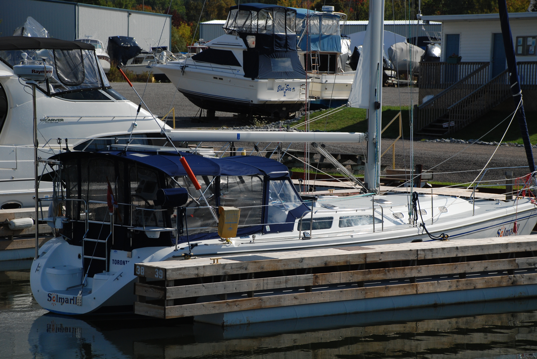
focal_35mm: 120
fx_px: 1792
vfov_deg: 11.5
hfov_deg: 17.0
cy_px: 180
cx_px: 268
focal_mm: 80
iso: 200
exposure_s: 1/1000
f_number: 7.1
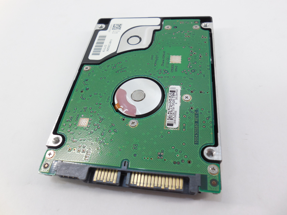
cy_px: 108
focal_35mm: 26
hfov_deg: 67.3
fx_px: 216
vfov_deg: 53.1
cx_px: 144
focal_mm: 4.6
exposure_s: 1/30
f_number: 3.5
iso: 180
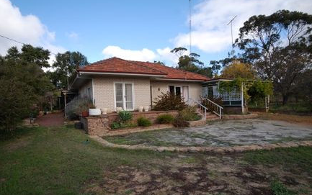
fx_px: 183
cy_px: 104
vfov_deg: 56.0
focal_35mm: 22
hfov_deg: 80.8
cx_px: 156
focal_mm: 13
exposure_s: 1/160
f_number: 6.3
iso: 100
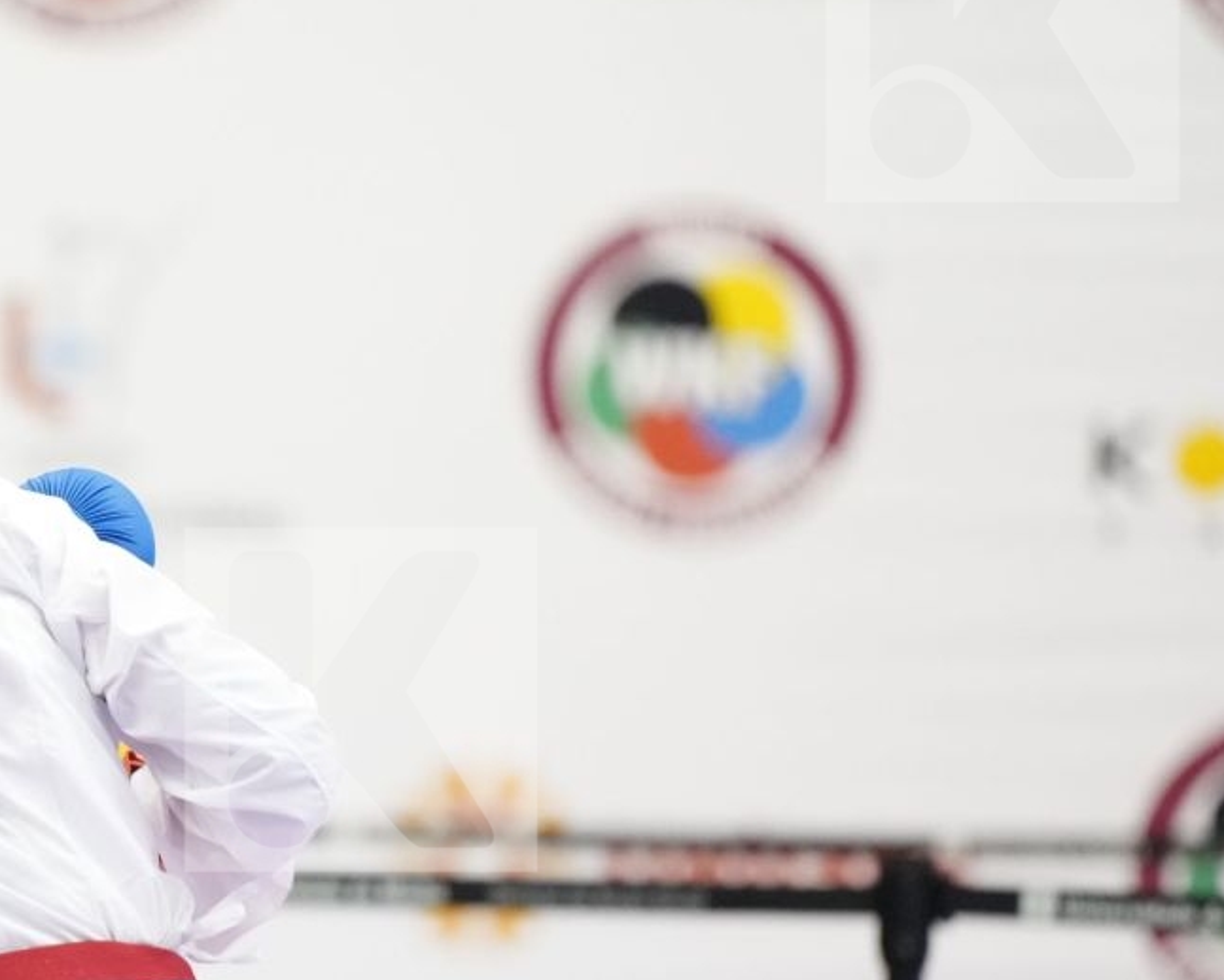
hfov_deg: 3.7
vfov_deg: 3.0
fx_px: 18916
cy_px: 700
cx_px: -280
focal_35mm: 522
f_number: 2.8
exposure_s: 1/1000
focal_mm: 200
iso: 5000
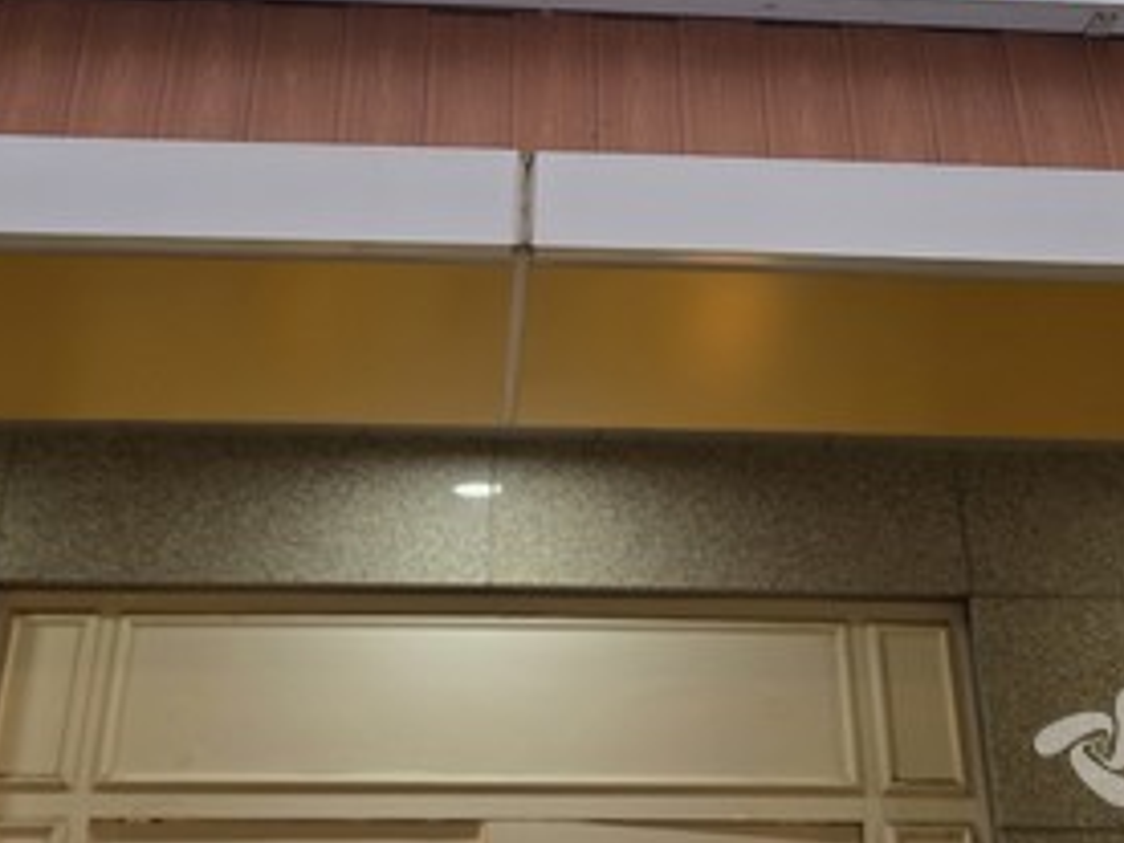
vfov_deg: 27.1
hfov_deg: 38.2
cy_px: -49
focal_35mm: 50
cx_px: 607
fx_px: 1624
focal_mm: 6.3
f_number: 1.7
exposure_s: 1/120
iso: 80
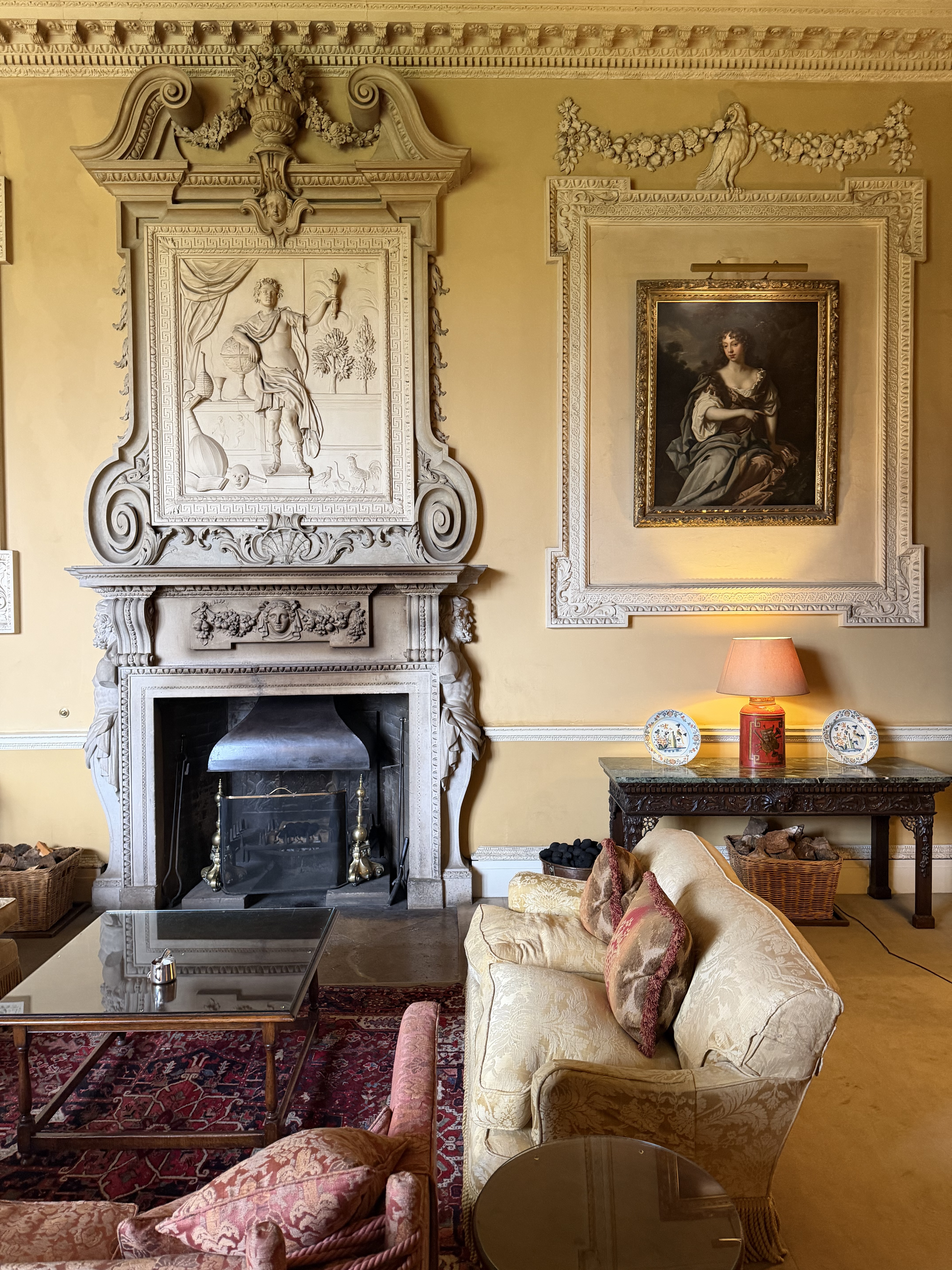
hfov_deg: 56.8
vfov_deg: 71.6
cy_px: 635
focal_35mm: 24
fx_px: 880
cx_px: 476
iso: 320
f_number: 1.78
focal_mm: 6.76
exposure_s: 1/50
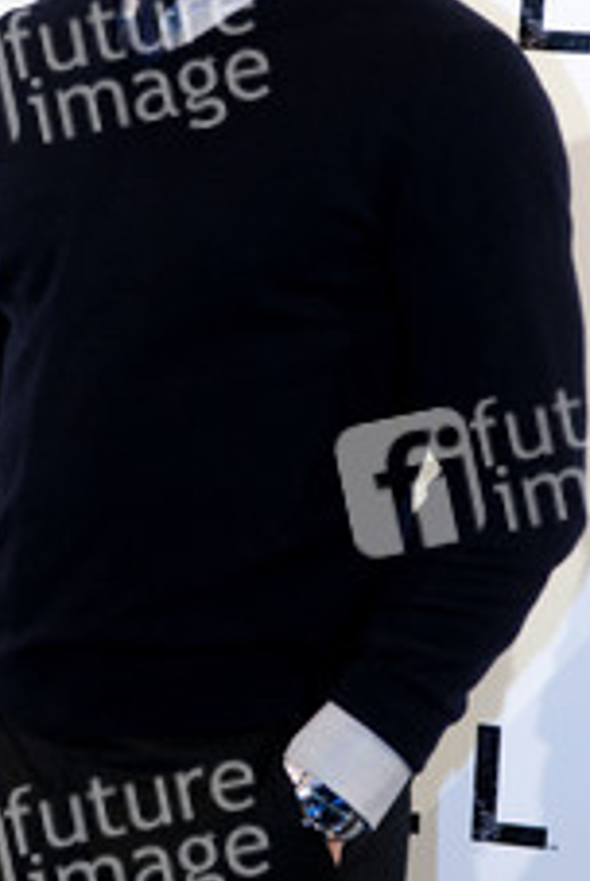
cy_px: 272
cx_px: 184
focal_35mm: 132
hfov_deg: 10.4
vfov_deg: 15.5
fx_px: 3235
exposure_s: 1/200
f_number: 4
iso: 640
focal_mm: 50
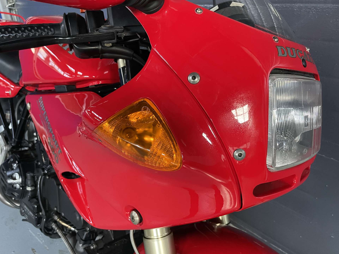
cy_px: 125
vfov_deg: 51.3
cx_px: 165
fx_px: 264
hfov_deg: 65.3
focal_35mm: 27
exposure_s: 1/35
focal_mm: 4.2
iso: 640
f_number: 1.6
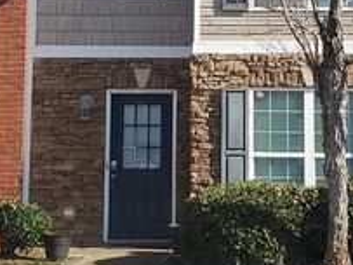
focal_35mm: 64
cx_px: 226
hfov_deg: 30.1
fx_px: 652
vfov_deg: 22.6
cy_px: 55
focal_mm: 4.3
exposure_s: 1/890
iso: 50
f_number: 2.4
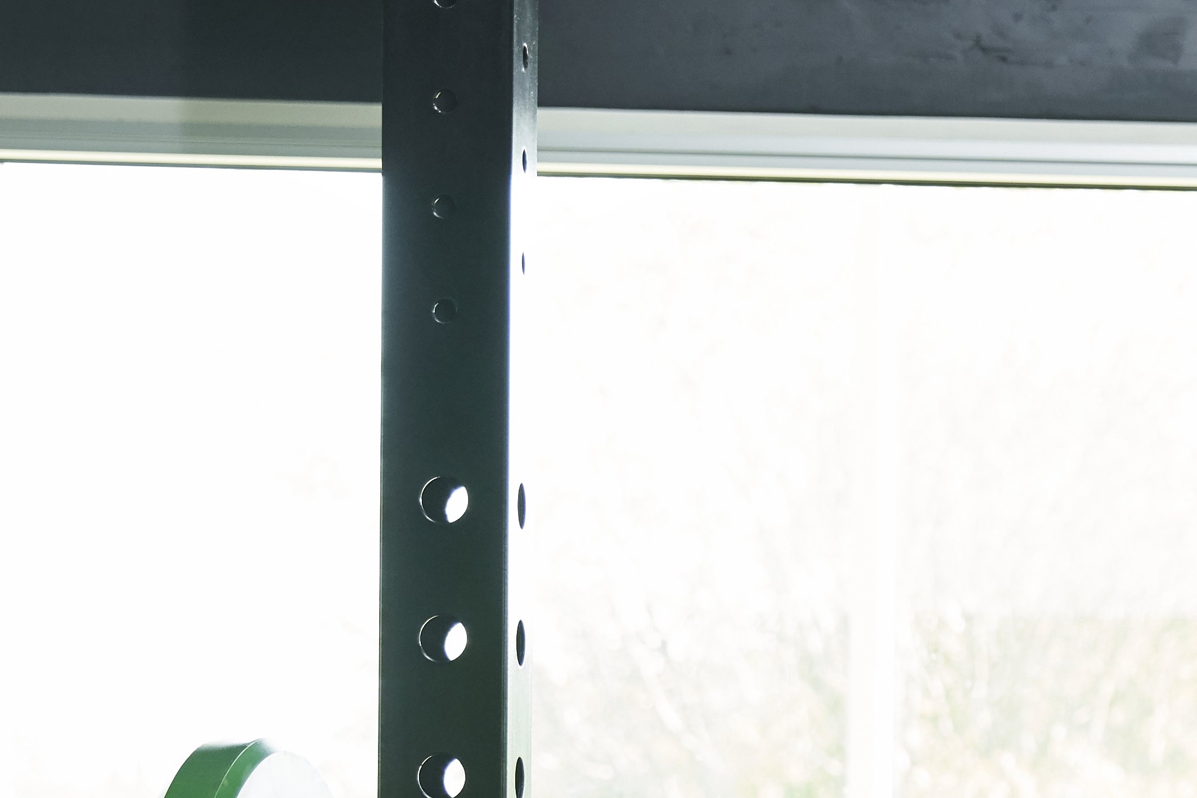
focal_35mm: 142
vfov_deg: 9.5
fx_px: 4721
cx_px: 1557
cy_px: 1017
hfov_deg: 13.9
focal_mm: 38
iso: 800
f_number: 3.5
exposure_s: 1/160
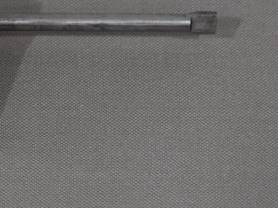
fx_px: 1751
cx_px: -72
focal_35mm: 218
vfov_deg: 6.8
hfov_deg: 8.9
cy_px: 67
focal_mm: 48
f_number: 5.6
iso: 320
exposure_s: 1/125
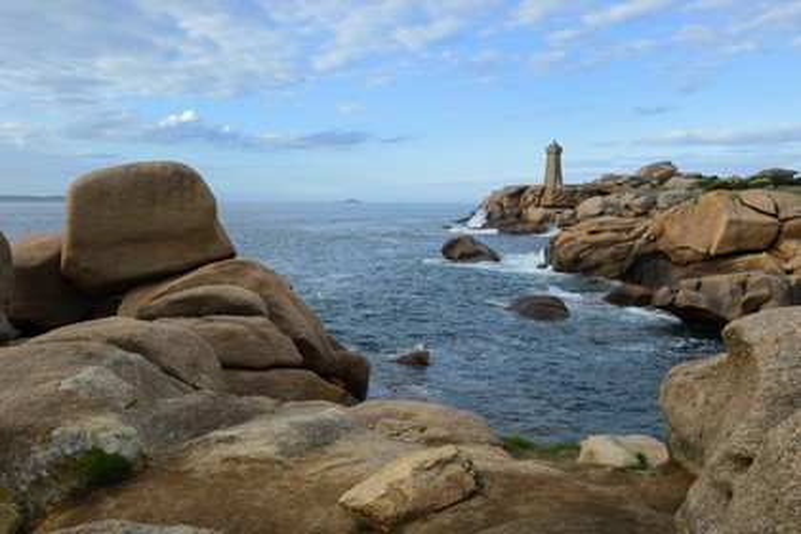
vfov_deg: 42.3
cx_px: 400
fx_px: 690
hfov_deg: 60.3
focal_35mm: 31
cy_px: 267
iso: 200
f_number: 8
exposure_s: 1/160
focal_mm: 31
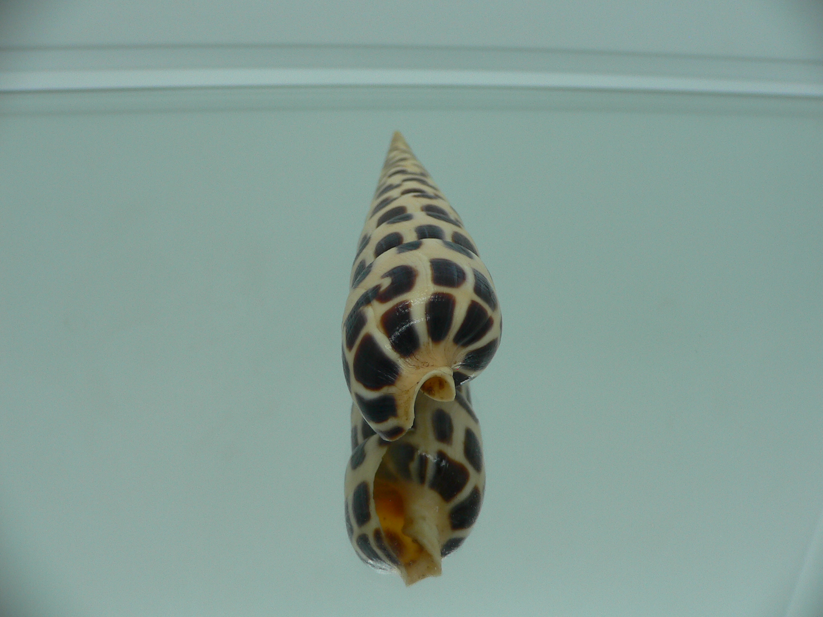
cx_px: 412
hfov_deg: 52.6
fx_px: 832
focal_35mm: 35
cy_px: 308
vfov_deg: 40.7
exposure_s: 1/60
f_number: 2.8
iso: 80
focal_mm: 4.6
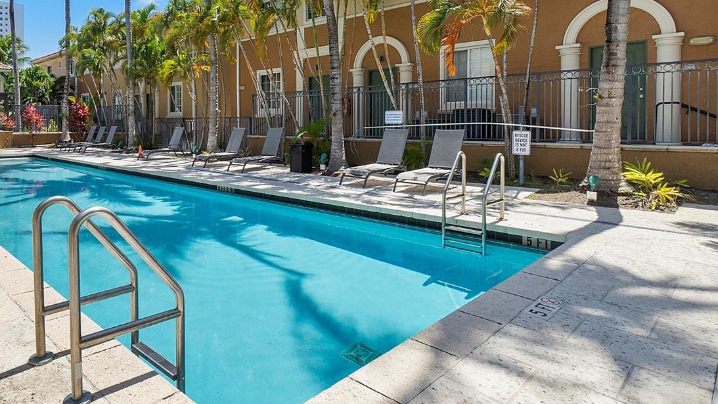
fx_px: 438
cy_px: 133
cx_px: 241
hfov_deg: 76.3
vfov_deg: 48.6
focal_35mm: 23
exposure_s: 1/320
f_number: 10
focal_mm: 10
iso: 125
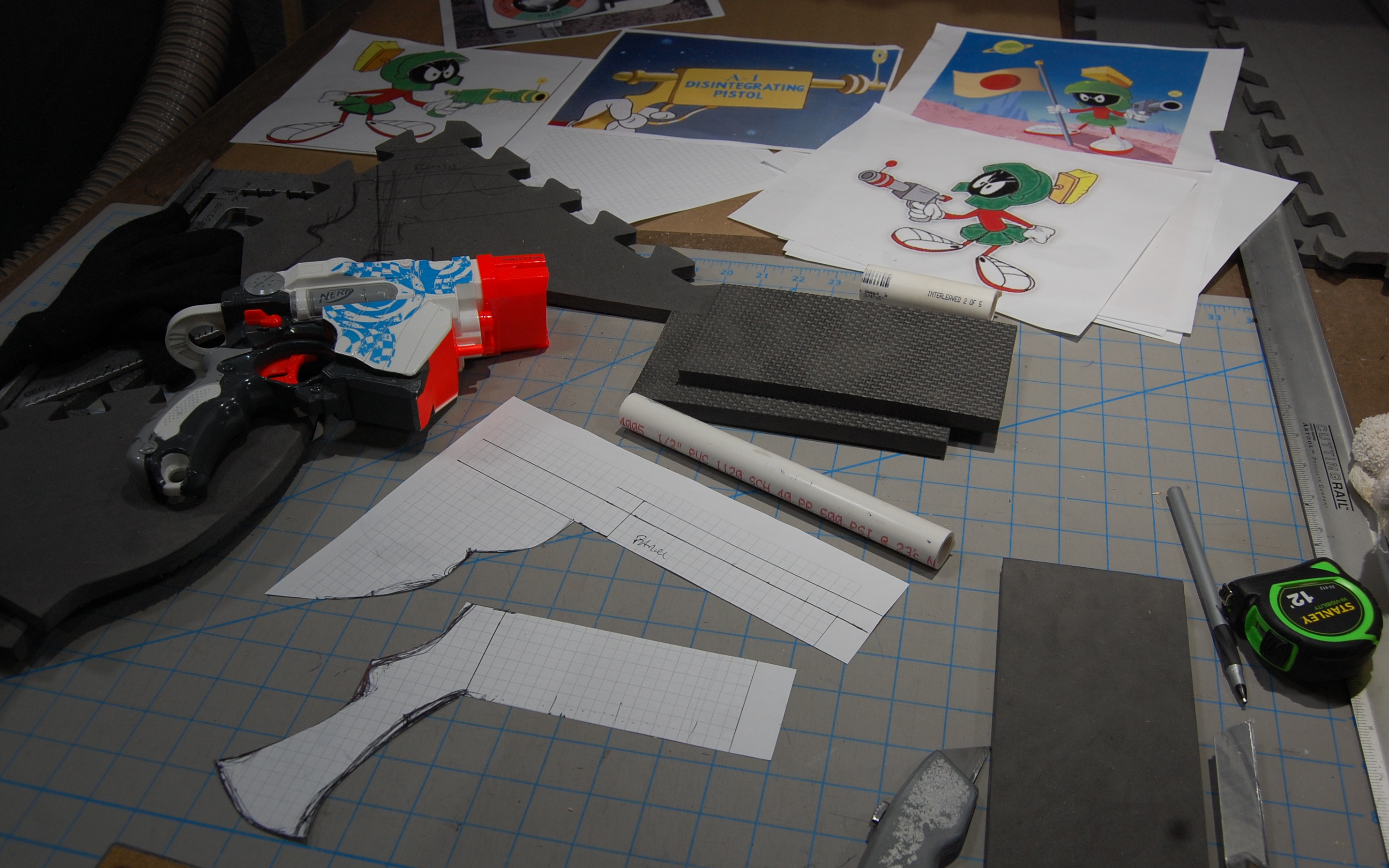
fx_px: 1174
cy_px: 447
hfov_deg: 61.2
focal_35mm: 31
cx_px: 694
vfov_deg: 40.6
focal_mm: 20
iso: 360
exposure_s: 1/125
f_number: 5.6
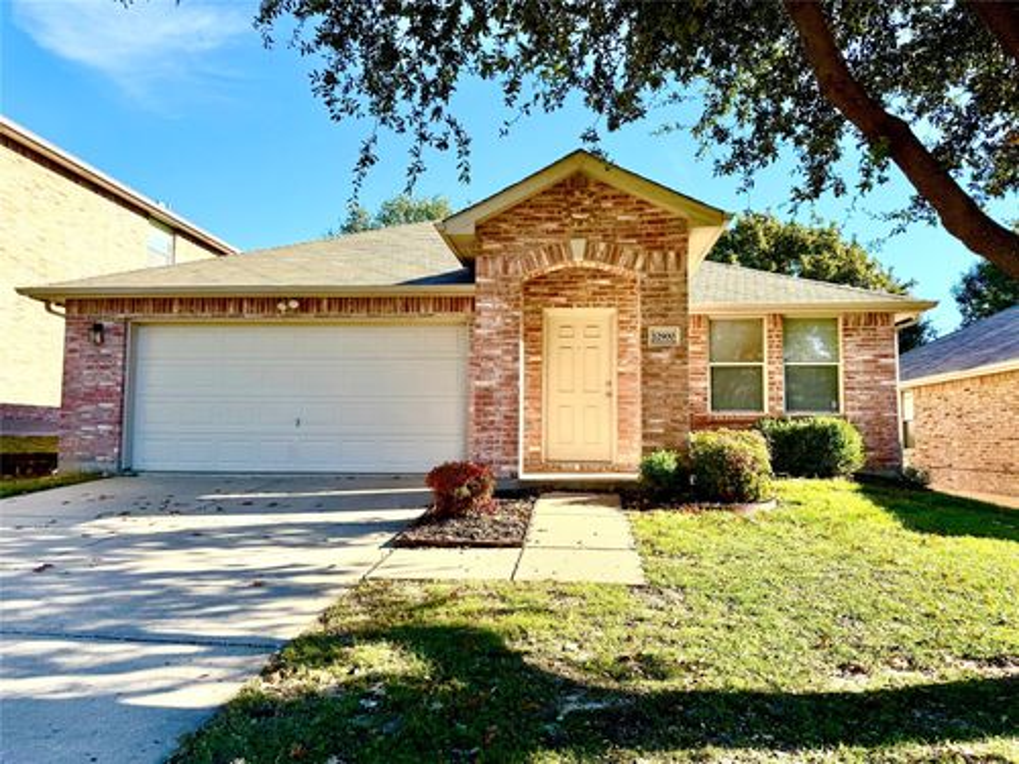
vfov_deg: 56.8
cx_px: 510
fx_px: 706
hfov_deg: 71.6
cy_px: 382
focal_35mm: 24
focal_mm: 6.76
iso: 80
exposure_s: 1/1770
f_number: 1.78
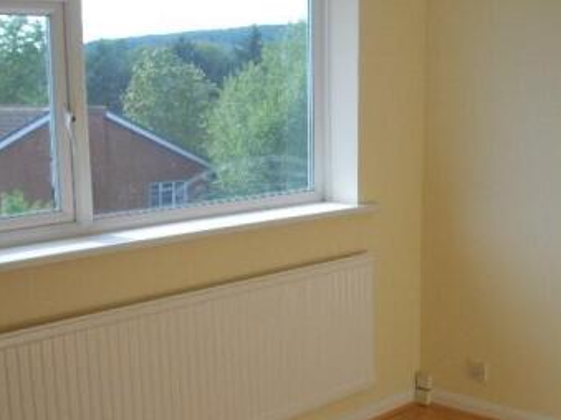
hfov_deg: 34.6
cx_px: 373
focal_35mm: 55
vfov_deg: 26.5
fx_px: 891
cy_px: 252
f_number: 2.9
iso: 100
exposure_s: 1/320
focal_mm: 5.7
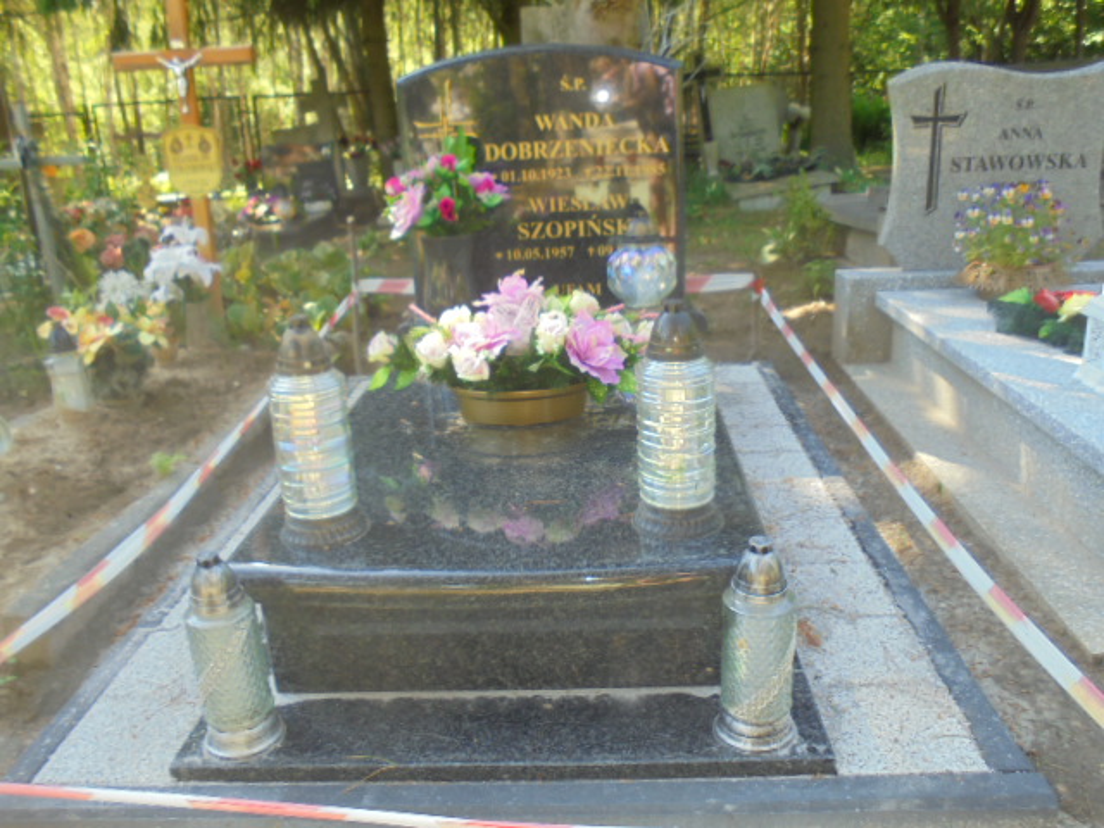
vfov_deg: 48.2
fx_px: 925
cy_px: 414
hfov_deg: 61.7
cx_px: 552
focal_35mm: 29
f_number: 3.7
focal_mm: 5.3
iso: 100
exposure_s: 1/60
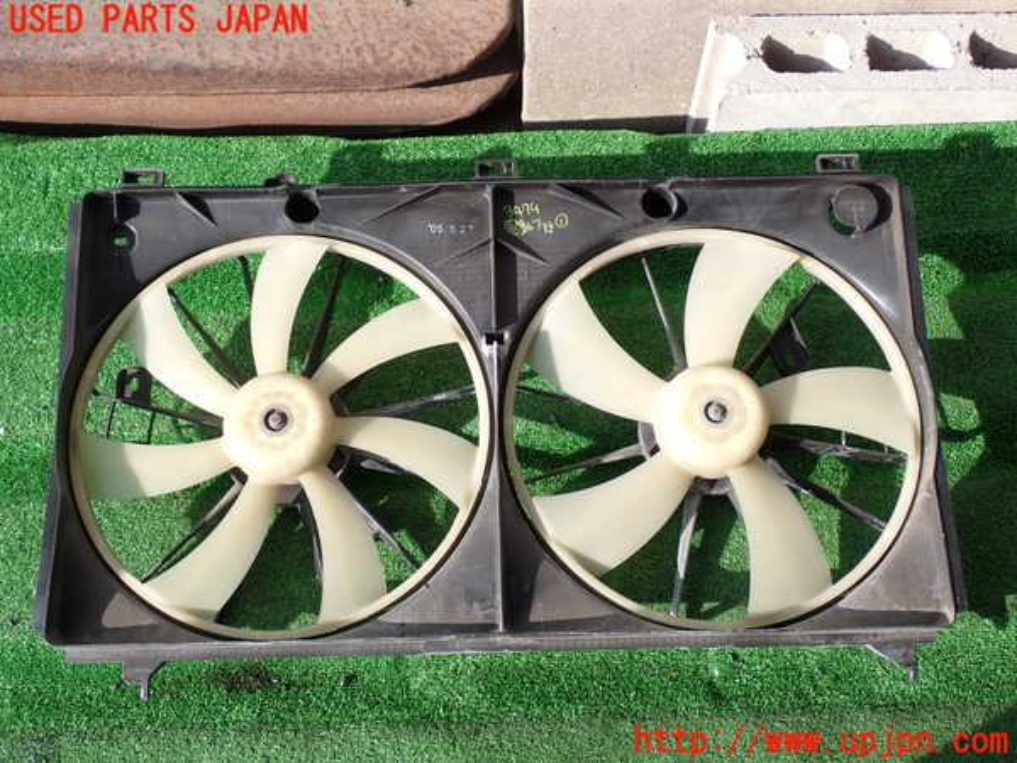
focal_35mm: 44
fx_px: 1293
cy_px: 382
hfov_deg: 42.9
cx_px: 508
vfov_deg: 32.9
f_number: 4
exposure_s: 1/320
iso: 100
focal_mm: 7.84
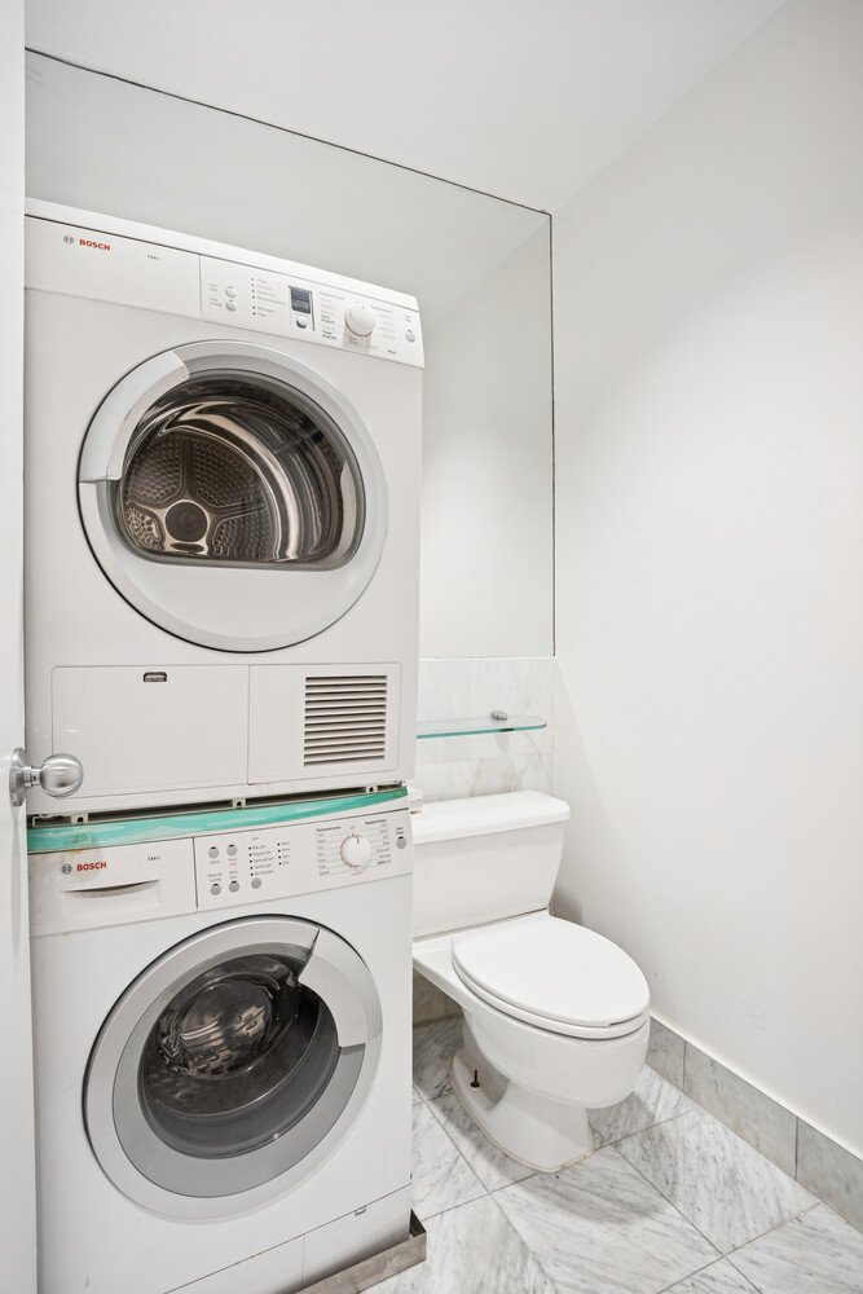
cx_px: 432
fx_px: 683
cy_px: 647
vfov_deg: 86.9
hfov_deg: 64.6
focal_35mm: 19
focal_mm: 19
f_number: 8
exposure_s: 1/1.67
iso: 400
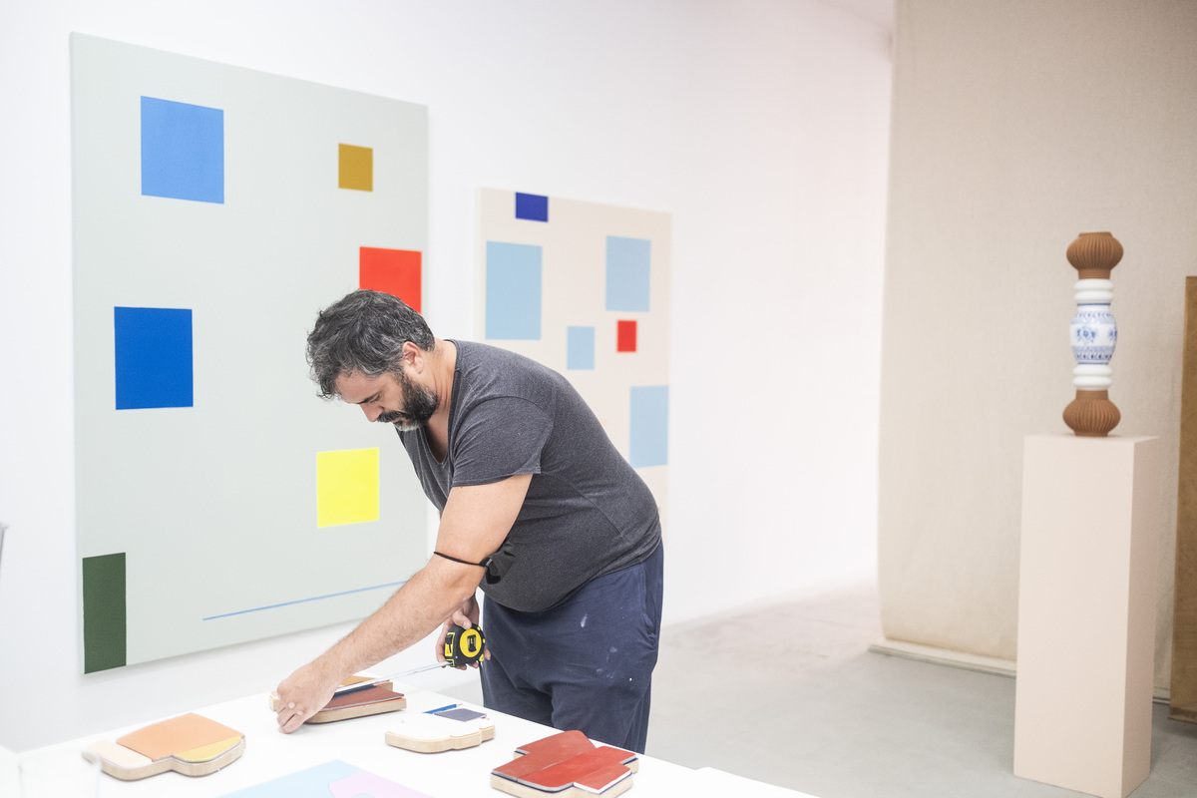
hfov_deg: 54.4
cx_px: 598
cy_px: 399
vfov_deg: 37.9
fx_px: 1164
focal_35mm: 35
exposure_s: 1/500
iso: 800
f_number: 1.4
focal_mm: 23
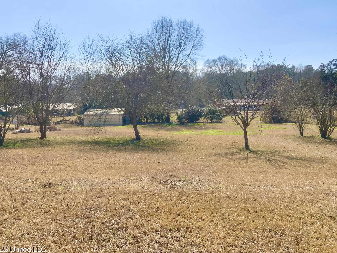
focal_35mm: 30
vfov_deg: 46.8
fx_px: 292
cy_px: 131
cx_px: 167
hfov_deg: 60.0
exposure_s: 1/2667
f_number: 1.8
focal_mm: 3
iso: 16
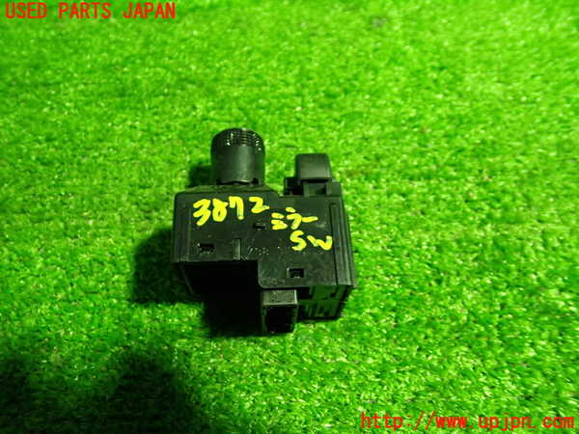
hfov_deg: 60.0
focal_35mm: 30
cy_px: 217
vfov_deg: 46.8
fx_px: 502
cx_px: 290
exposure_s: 1/30
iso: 640
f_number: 2.3
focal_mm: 5.4
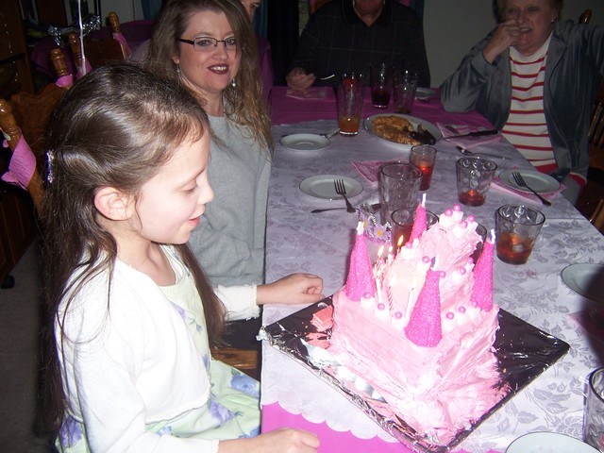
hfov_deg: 55.4
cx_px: 302
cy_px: 226
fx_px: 576
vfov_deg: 42.9
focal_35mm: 33
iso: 80
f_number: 2.8
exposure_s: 1/60
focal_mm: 5.5
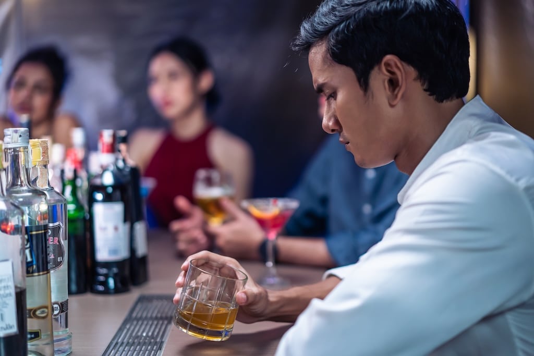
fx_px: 816
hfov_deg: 36.2
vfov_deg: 24.6
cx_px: 267
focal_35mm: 55
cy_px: 178
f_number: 1.8
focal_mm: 55
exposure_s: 1/160
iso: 640
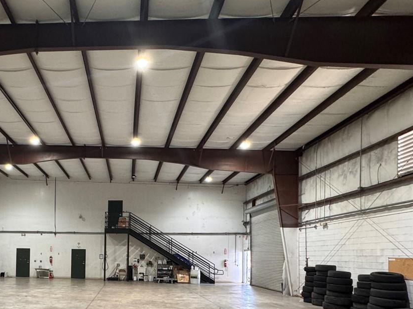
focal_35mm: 27
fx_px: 322
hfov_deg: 61.0
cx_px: 94
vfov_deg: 48.4
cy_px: 248
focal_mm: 2.22
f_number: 2.2
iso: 250
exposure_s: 1/60
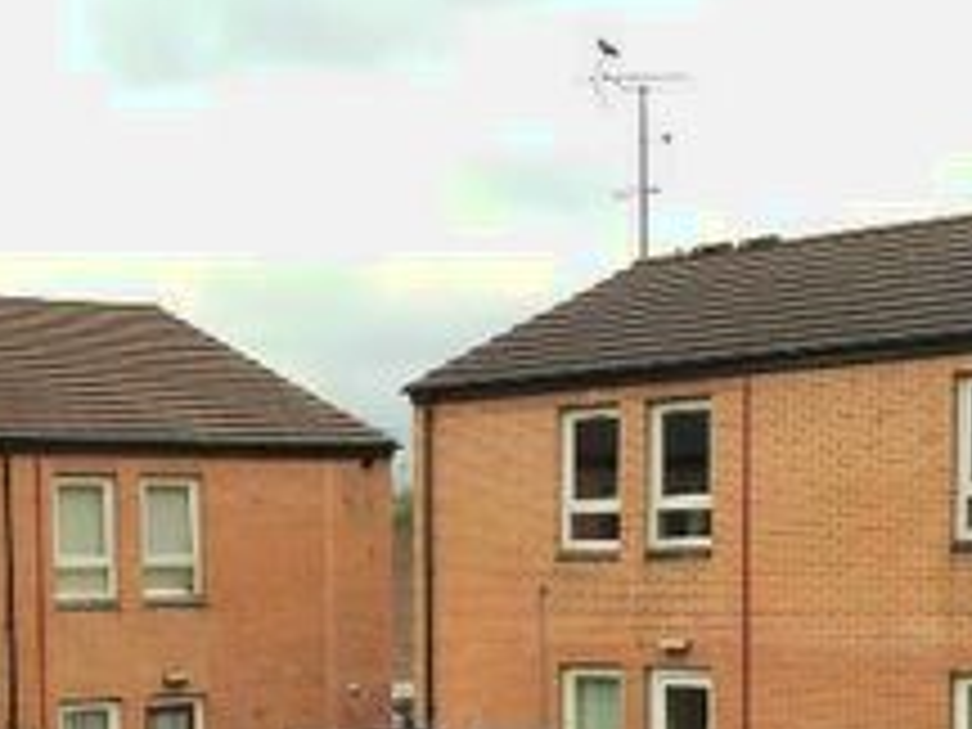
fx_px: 2639
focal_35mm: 94
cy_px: 857
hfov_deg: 20.7
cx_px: 256
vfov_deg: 15.2
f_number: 2.2
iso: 32
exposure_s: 1/403
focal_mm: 4.15
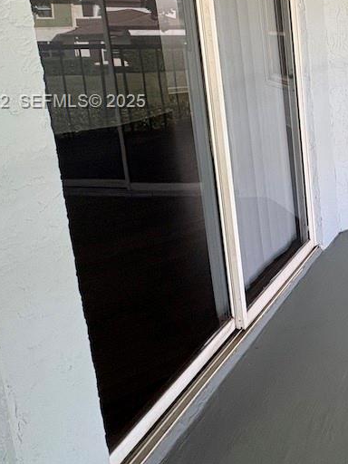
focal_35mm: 35
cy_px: 102
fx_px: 469
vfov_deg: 49.9
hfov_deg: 29.1
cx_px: 495
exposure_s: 1/120
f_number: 2.2
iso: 200
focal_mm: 2.22
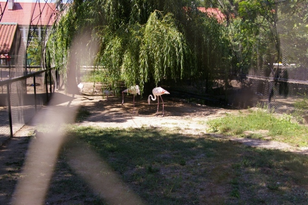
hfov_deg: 46.4
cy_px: 102
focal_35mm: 42
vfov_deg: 31.9
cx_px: 154
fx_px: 359
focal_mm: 28
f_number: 6.7
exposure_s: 1/180
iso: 200
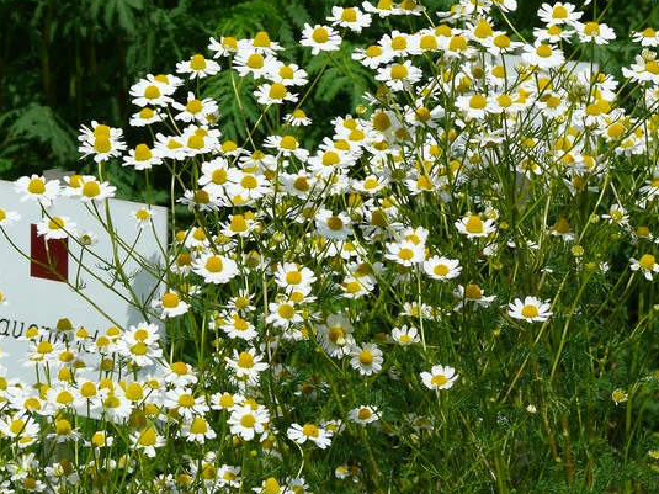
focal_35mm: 209
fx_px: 3978
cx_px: 341
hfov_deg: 9.5
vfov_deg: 7.1
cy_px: 196
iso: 100
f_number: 5.6
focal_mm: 31.4
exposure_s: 1/250
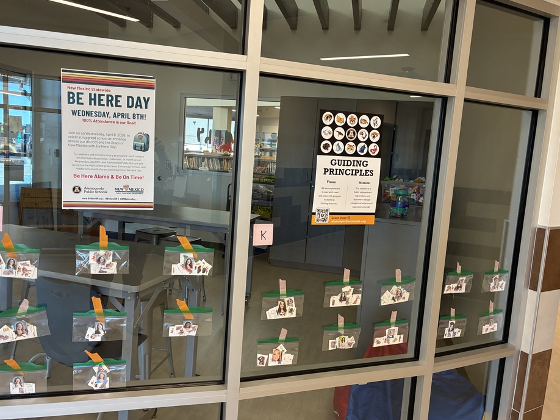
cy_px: 208
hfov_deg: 61.6
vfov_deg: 48.2
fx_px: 469
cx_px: 263
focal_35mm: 29
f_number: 1.64
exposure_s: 1/60
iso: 80
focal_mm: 4.2
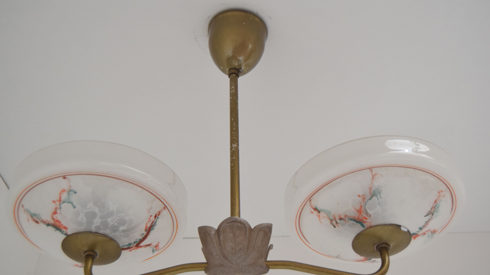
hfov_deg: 40.6
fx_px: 663
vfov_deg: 23.5
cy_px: 163
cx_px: 243
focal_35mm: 51
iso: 1600
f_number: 5
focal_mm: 32
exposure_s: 1/100
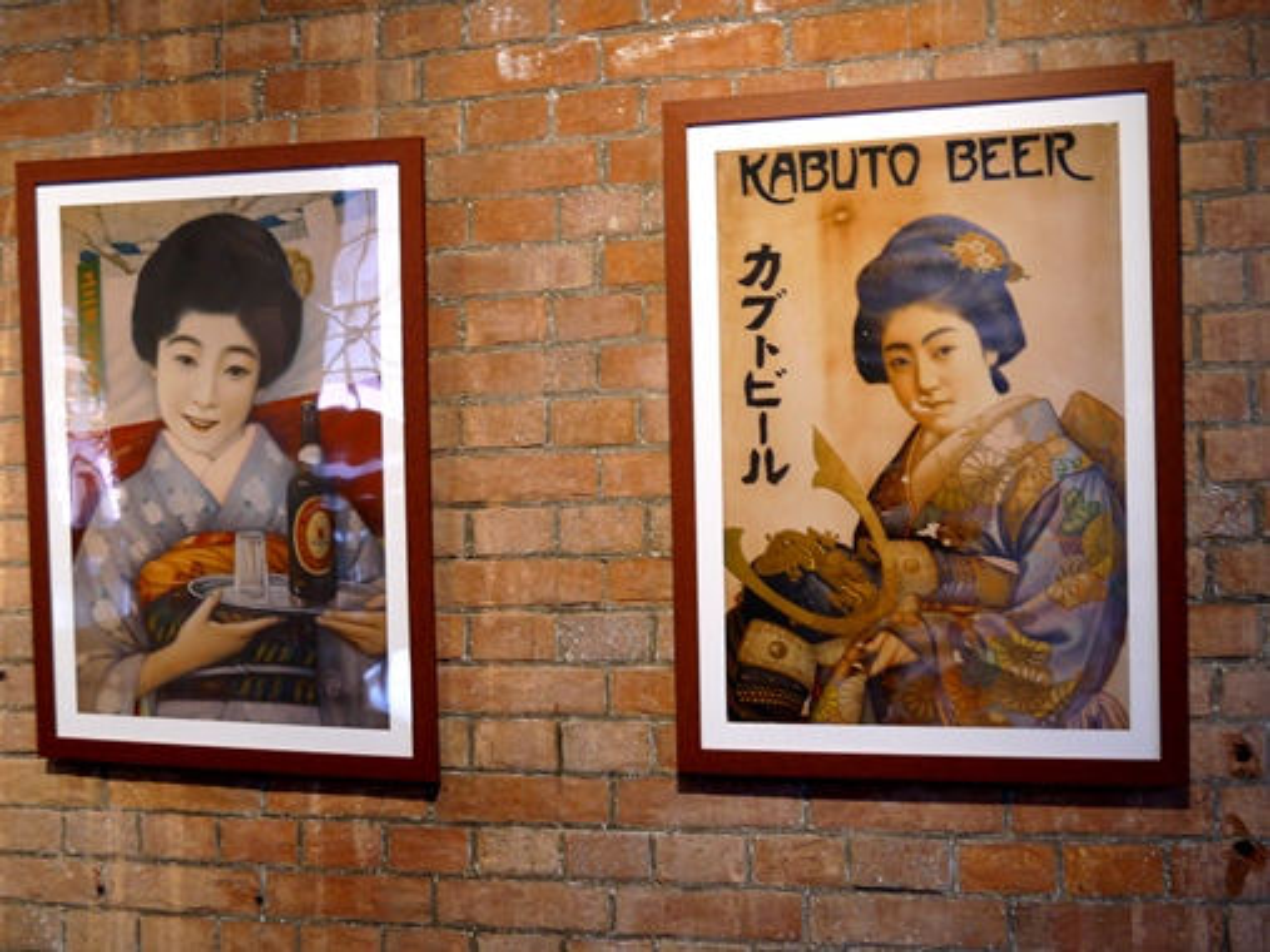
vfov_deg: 36.8
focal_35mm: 39
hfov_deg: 47.9
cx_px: 635
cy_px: 476
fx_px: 1431
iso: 160
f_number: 3.5
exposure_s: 1/80
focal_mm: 14
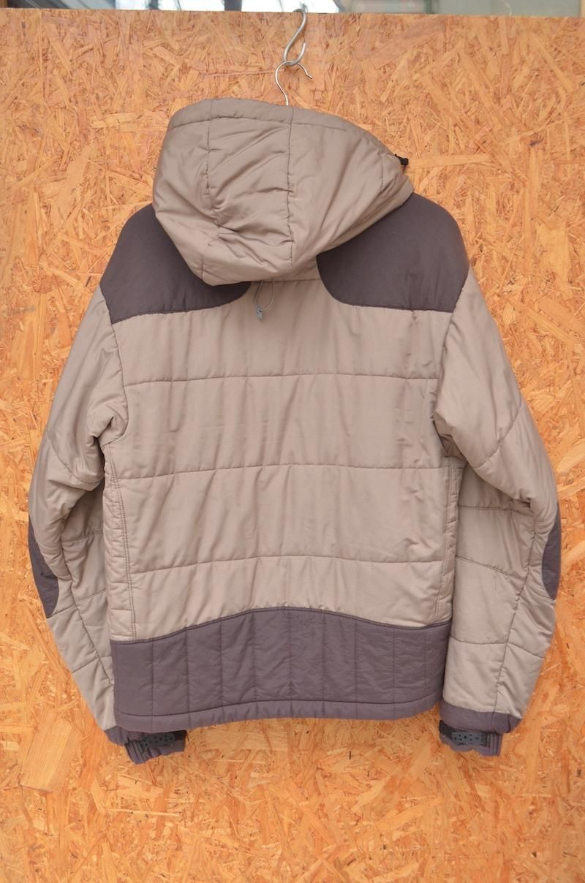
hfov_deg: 34.1
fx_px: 955
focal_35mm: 39
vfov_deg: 49.6
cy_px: 442
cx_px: 292
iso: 800
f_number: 8
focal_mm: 26
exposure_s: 1/100
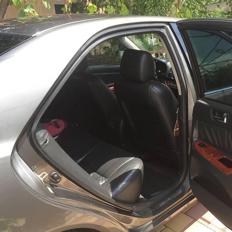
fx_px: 265
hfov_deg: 46.7
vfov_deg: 47.2
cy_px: 117
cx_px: 149
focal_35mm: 35
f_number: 2.2
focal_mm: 4.2
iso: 32
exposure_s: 1/356
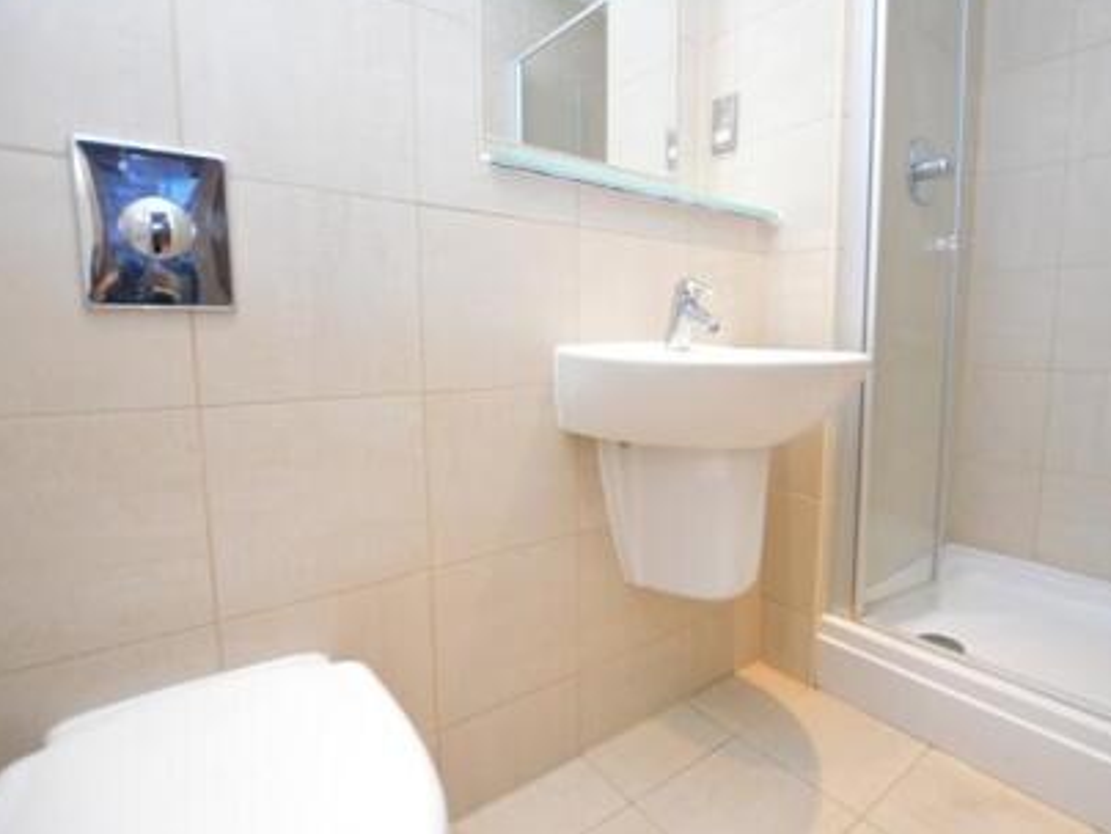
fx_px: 546
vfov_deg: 74.7
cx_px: 641
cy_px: 400
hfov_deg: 90.3
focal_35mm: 17
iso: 500
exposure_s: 1/60
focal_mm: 10
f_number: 3.5
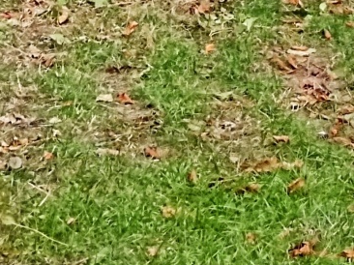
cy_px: -340
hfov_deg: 10.5
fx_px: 1932
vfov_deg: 7.4
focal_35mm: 189
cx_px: 212
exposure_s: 1/356
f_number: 1.9
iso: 100
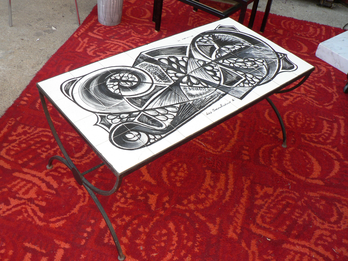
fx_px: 362
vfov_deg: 39.7
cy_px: 130
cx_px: 174
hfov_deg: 51.4
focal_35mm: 36
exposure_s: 1/125
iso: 80
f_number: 2.8
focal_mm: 6
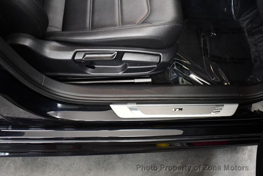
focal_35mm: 36
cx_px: 132
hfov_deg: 53.1
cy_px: 88
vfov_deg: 36.9
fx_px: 263
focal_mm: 18
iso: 3200
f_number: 3.5
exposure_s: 1/80
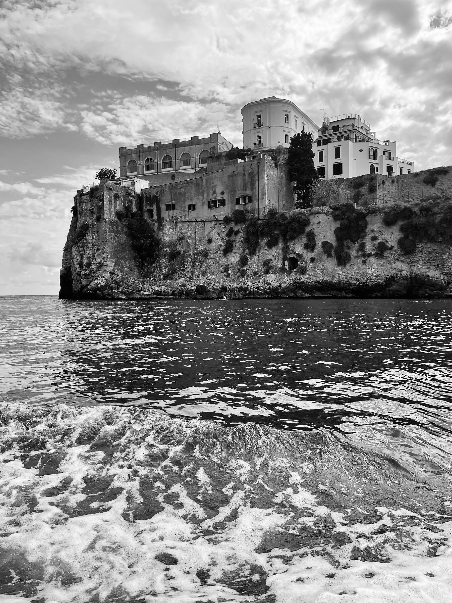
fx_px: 453
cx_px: 226
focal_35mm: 26
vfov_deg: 67.3
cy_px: 302
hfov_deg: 53.1
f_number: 1.6
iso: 32
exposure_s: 1/3861
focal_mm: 4.2
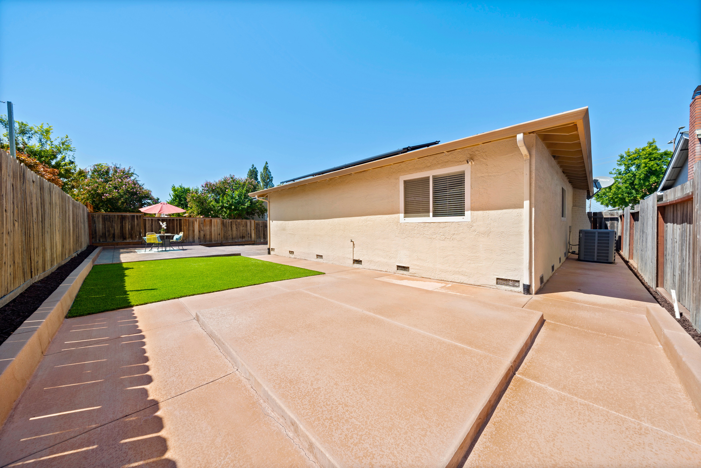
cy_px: 234
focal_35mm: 12
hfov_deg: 112.6
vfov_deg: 90.0
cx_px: 350
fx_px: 234
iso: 100
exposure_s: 1/160
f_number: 8
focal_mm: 12
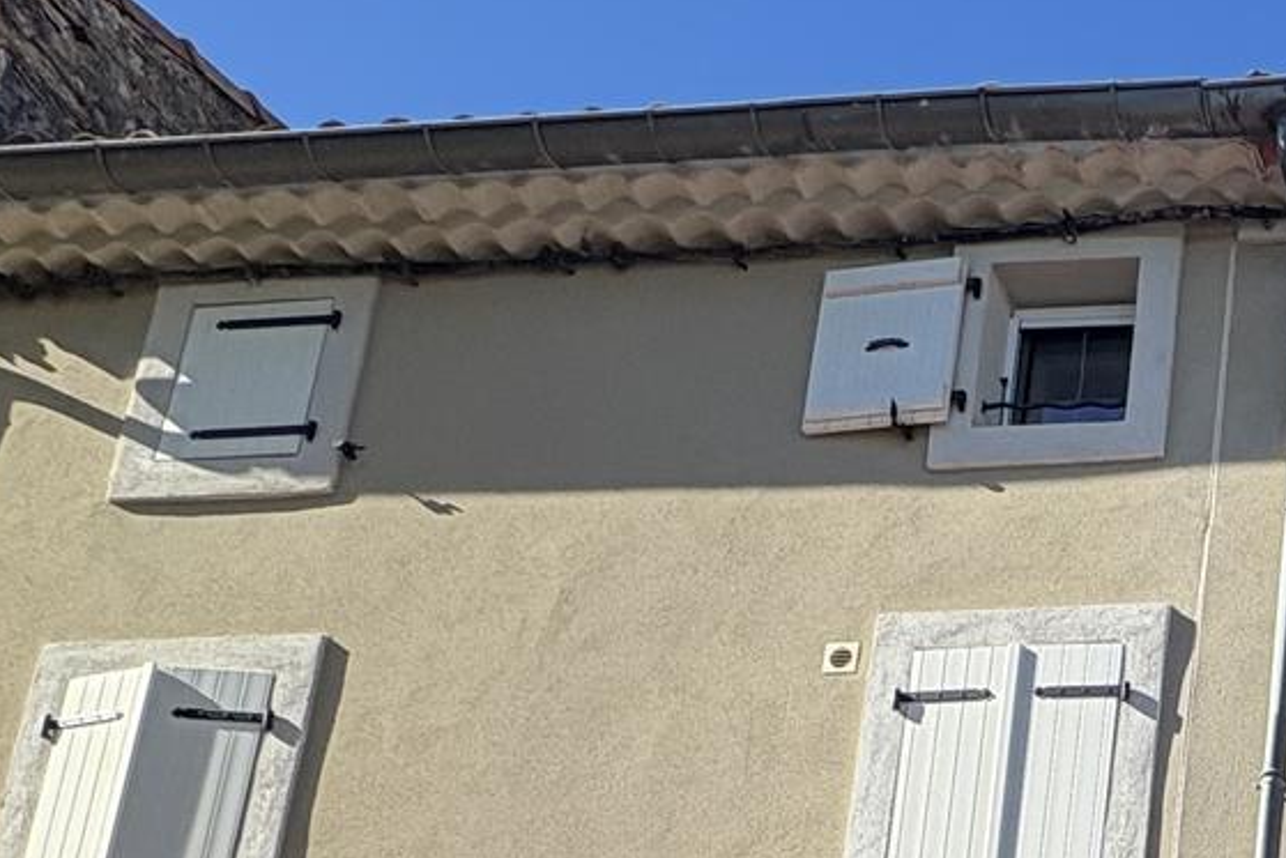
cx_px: 1707
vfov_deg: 20.7
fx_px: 1786
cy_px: 1456
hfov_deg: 30.4
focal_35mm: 50
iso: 40
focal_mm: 2.22
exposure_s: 1/713
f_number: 2.2
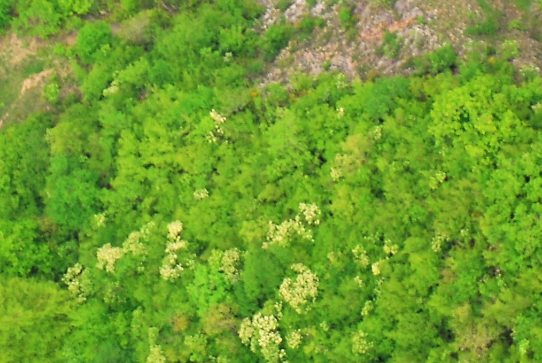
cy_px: -277
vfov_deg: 3.4
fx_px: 6045
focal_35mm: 401
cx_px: 106
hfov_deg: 5.1
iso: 200
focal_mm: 70
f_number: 2.8
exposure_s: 1/320
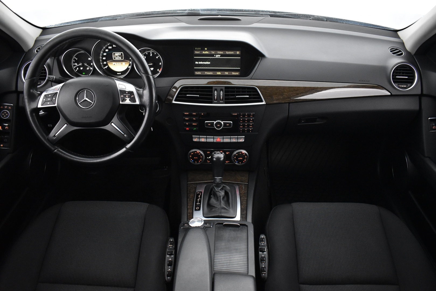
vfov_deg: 47.9
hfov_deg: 67.4
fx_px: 327
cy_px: 146
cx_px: 218
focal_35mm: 27
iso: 3200
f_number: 3.5
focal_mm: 18
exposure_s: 1/30
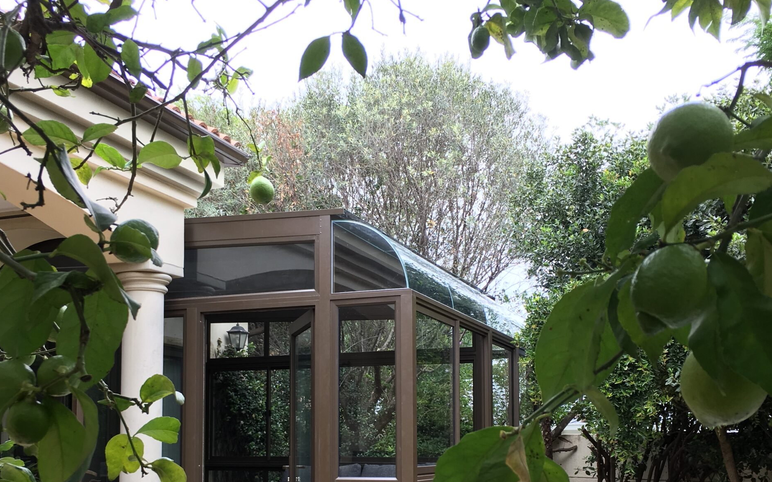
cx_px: 381
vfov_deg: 29.8
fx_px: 884
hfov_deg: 47.2
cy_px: 386
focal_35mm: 42
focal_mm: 4.15
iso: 25
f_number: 2.2
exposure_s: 1/267
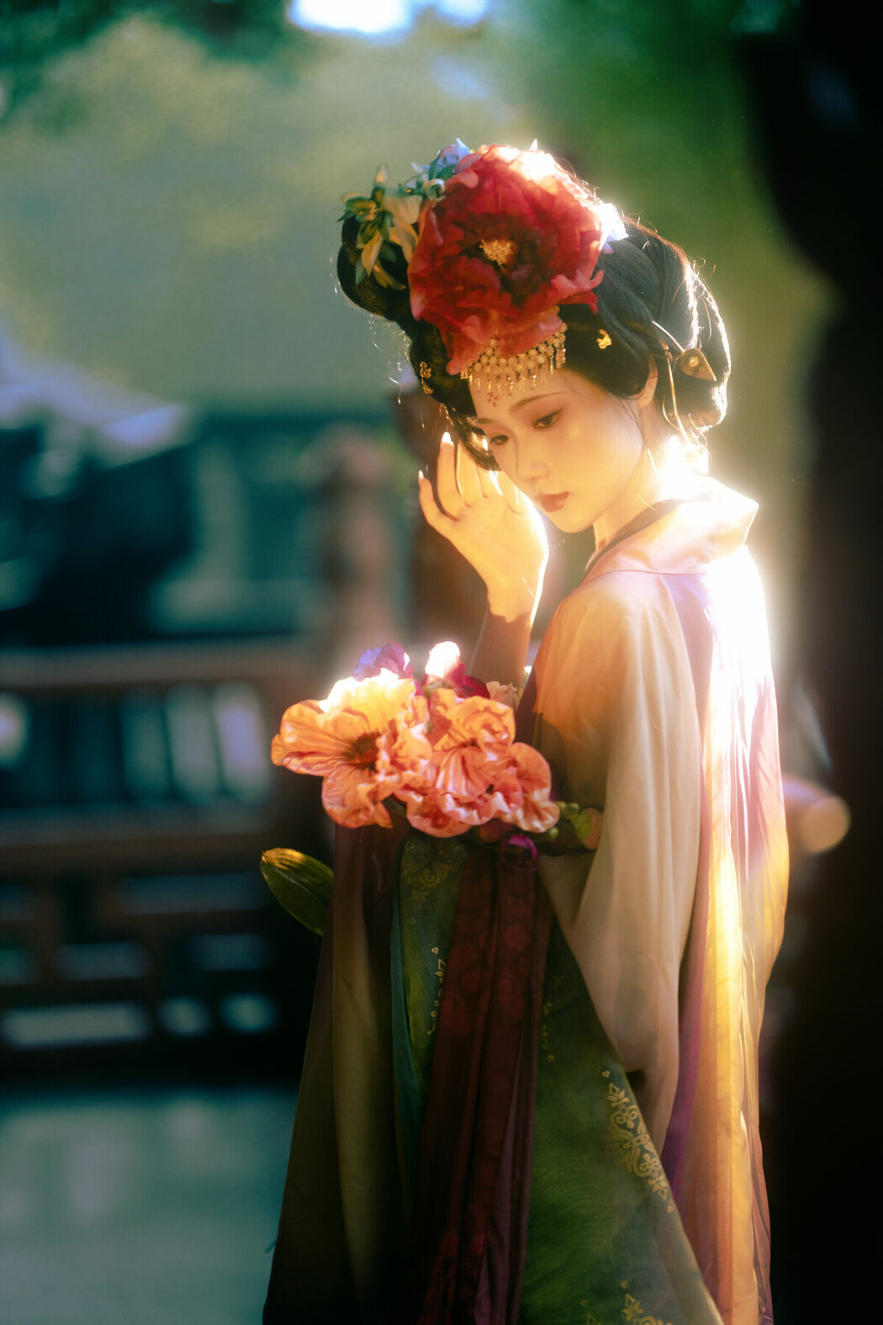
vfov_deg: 23.9
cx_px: 442
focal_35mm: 85
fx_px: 3127
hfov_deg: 16.1
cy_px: 662
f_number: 1.4
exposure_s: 1/400
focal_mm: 85
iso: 640
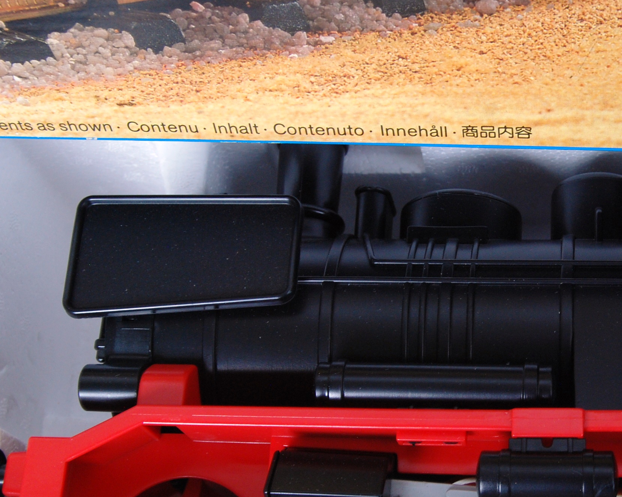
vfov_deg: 22.1
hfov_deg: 27.1
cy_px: 338
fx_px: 1270
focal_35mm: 69
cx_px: 483
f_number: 9
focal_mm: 28
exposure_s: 1/40
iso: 400
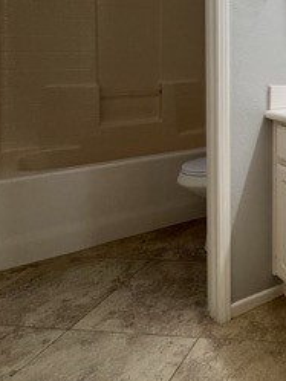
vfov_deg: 47.7
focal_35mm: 36
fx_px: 396
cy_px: 61
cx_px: 359
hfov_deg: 31.7
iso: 64
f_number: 2.2
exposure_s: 1/120
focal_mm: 2.22
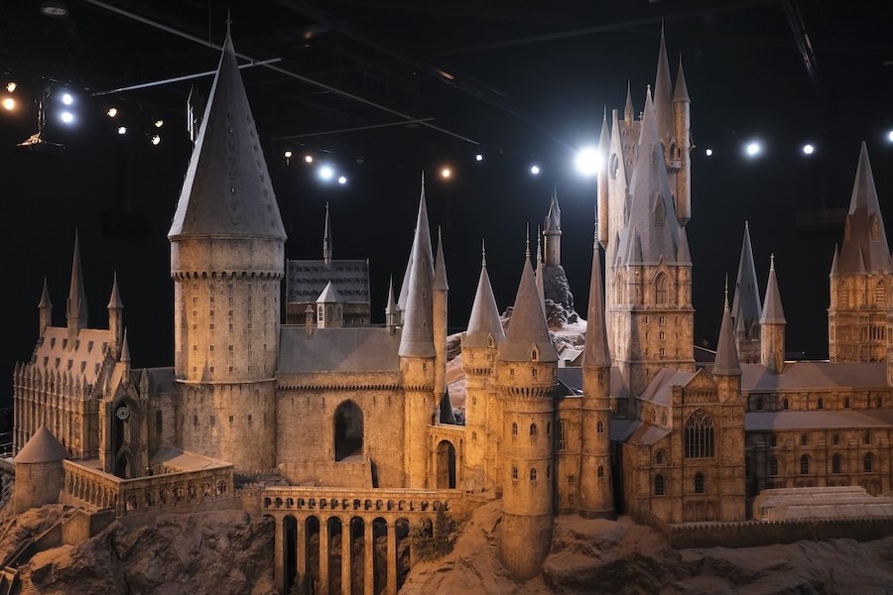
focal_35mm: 35
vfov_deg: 37.9
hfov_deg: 54.4
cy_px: 298
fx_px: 868
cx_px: 446
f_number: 2
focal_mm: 23
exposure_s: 1/38
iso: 1600
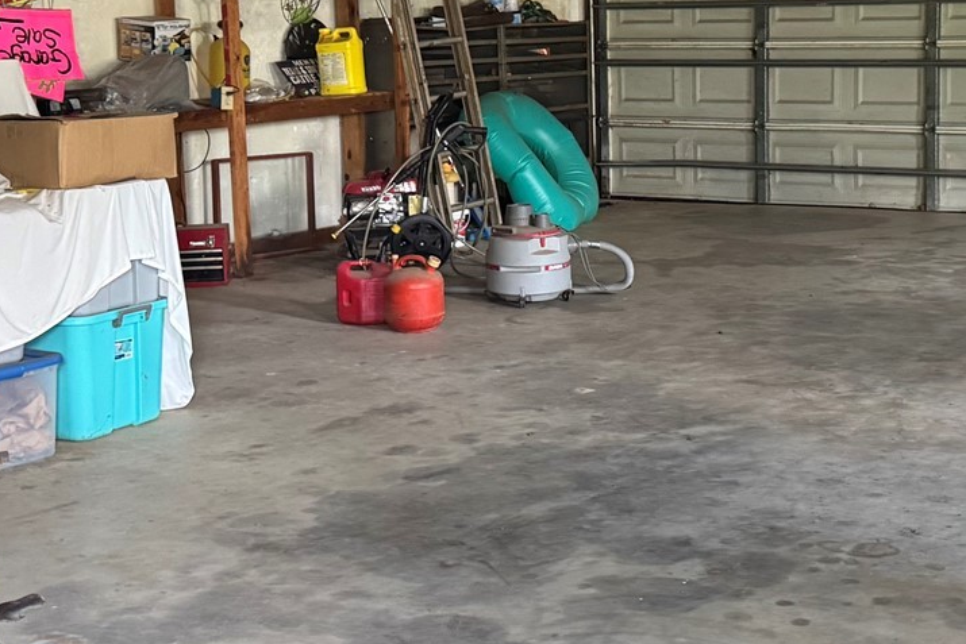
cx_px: 632
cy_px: 225
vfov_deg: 20.3
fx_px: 1798
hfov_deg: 29.9
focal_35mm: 67
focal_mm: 6.76
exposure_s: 1/60
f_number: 1.78
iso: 400
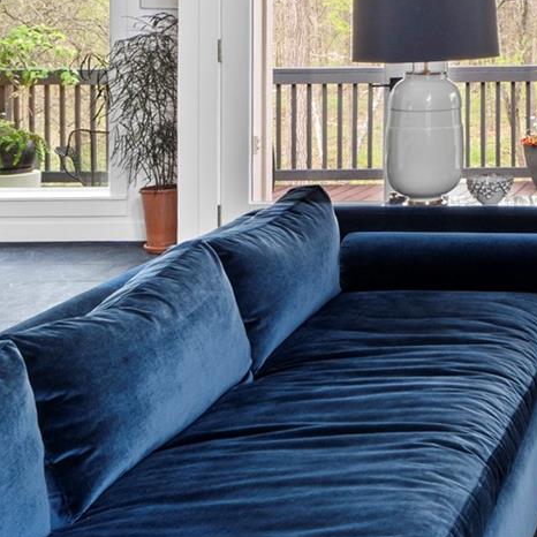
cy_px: 56
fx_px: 983
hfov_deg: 26.4
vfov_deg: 29.3
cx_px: 681
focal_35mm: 56
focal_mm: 10
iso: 250
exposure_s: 1.6
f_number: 11
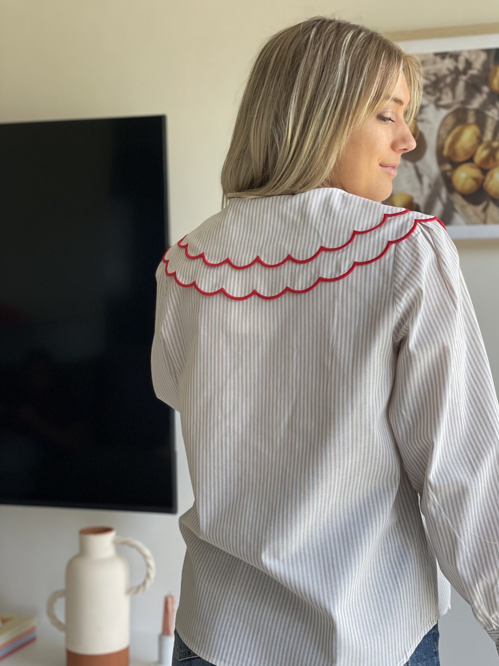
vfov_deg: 33.8
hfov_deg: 25.6
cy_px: 359
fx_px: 1096
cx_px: 272
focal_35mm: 57
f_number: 2
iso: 64
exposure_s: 1/122
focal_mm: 6
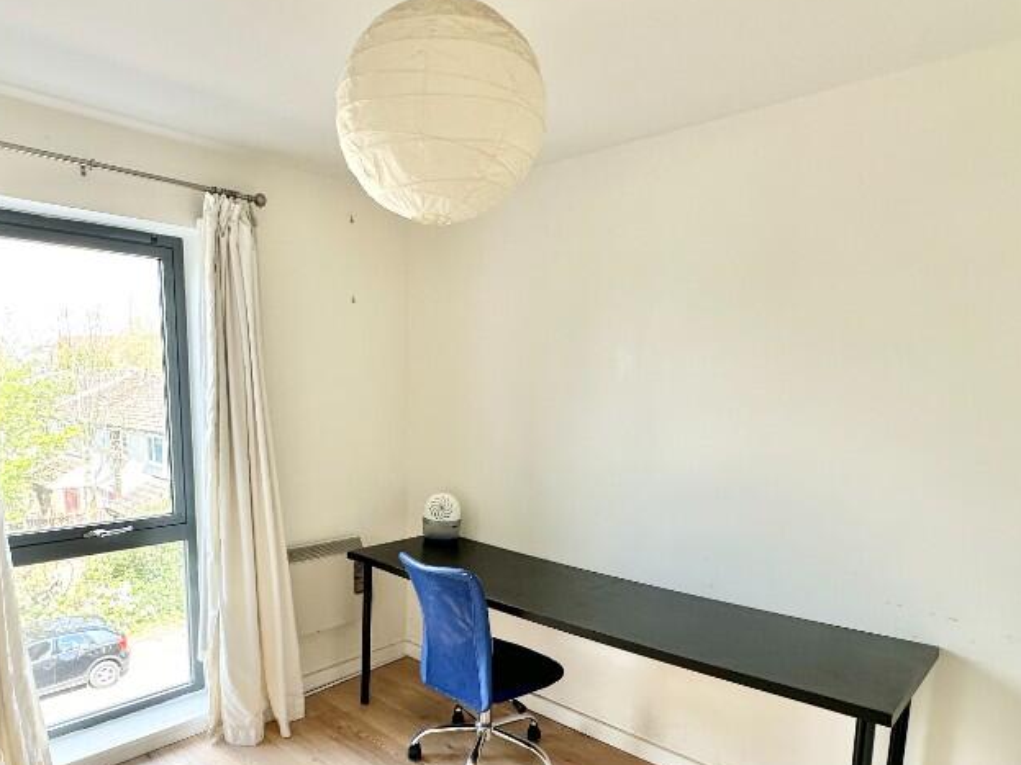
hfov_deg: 73.0
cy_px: 500
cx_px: 398
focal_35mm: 23
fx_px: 678
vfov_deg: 57.8
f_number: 2.2
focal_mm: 2.22
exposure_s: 1/99
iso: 50
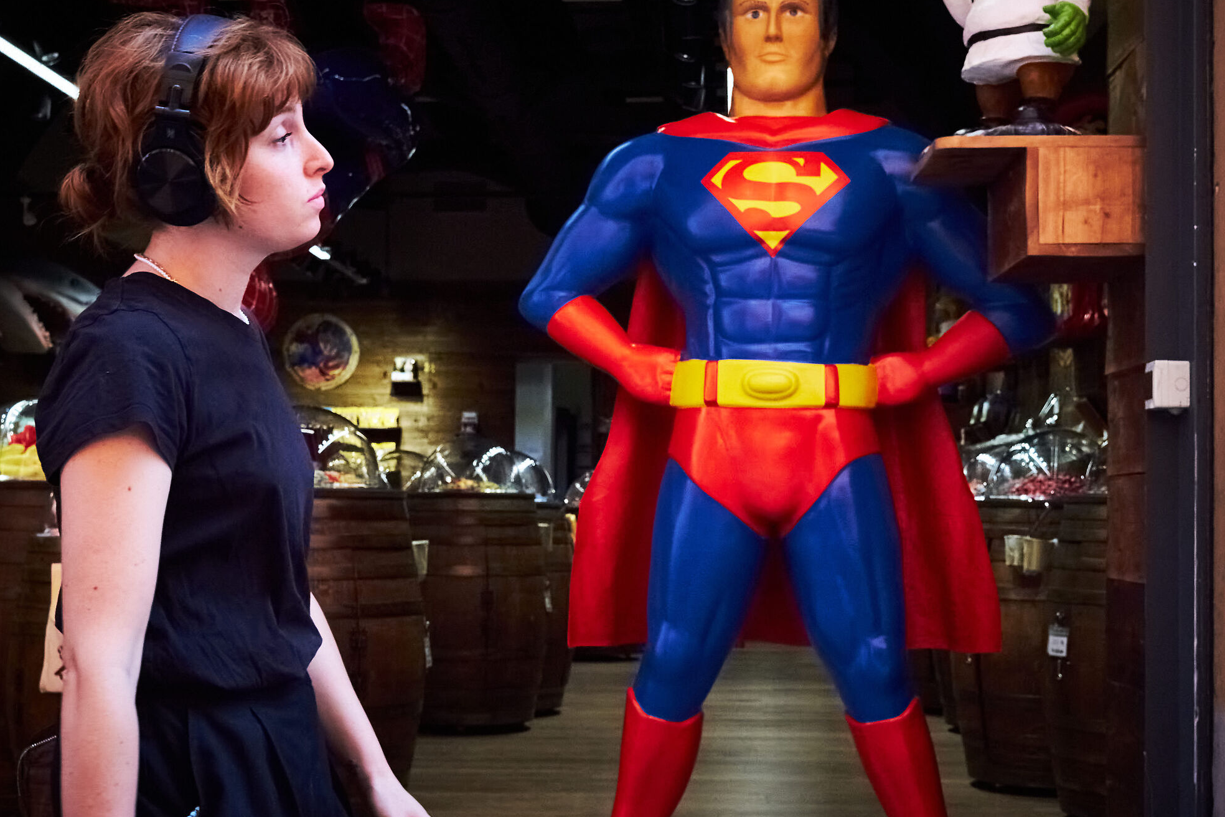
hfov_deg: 39.6
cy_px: 365
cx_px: 655
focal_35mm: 50
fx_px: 1701
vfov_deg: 27.0
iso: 4000
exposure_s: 1/1000
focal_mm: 27
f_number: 8
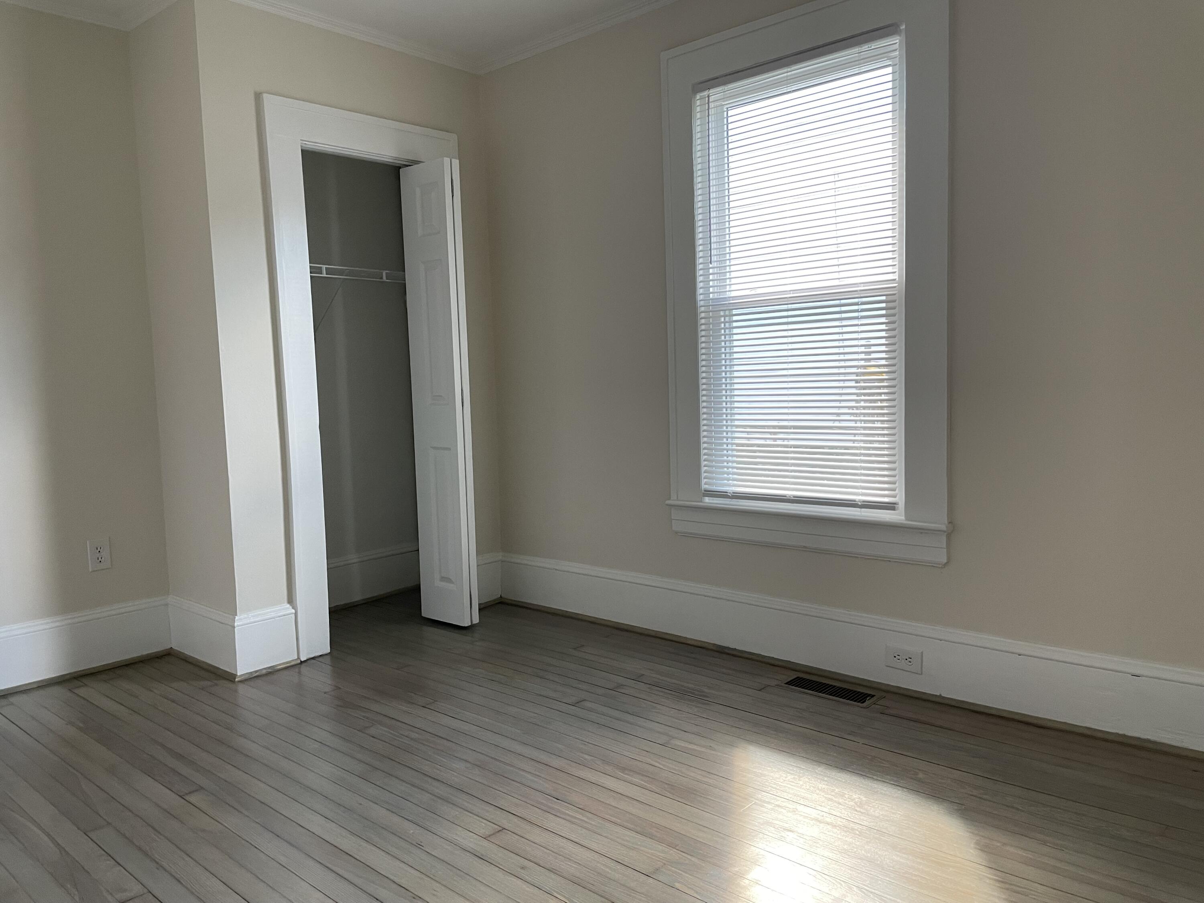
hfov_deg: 67.3
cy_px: 452
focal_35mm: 26
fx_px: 904
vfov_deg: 53.1
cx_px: 602
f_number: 1.6
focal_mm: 4.2
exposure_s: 1/60
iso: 100
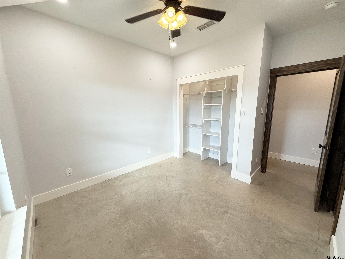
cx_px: 172
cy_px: 130
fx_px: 140
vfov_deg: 85.7
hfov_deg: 102.1
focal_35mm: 14
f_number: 2.2
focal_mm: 2.22
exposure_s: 1/120
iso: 80
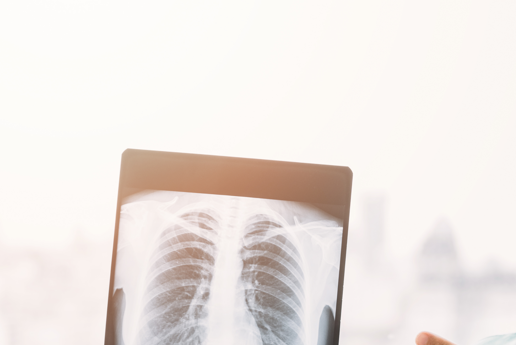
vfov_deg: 11.6
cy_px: 279
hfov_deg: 17.2
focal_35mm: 118
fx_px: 1692
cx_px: 430
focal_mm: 66
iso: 400
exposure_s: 1/80
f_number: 3.5
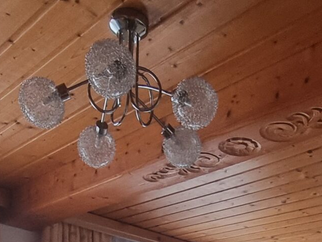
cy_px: 443
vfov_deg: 19.9
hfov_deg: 36.6
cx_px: 204
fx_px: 484
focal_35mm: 52
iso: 200
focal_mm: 2.2
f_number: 2.2
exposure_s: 1/50
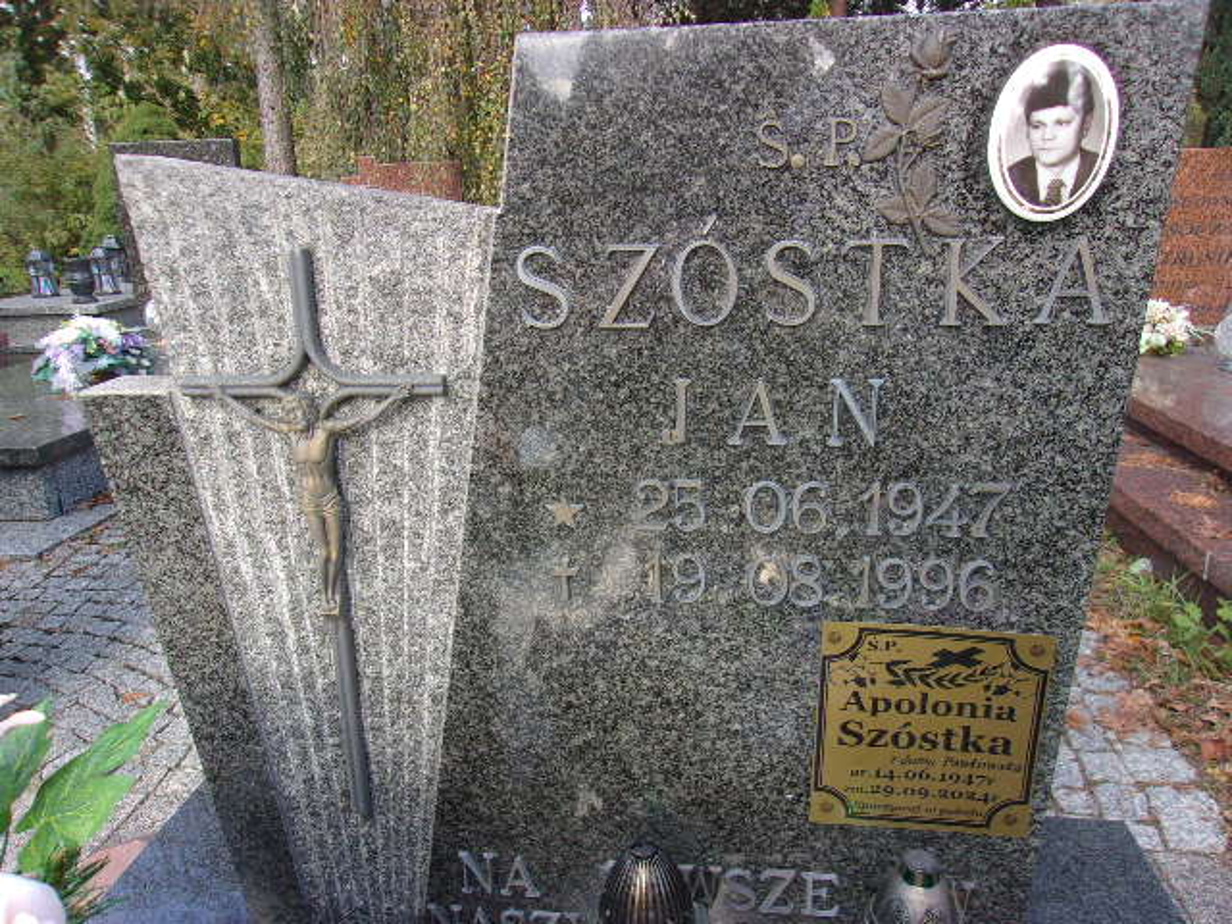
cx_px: 616
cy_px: 462
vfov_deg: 51.4
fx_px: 961
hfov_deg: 65.3
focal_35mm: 27
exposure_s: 1/160
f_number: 3
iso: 80
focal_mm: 4.9
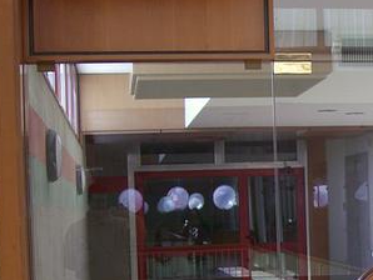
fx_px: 1100
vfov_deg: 14.3
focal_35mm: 102
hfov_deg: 18.6
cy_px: 271
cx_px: 403
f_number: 2.8
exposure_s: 1/160
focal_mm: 7.9
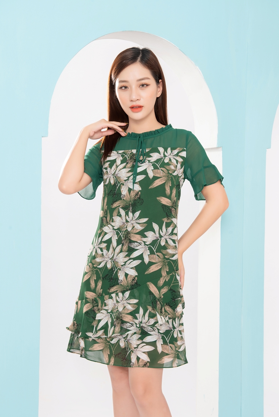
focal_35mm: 55
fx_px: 639
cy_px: 208
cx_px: 140
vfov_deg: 36.2
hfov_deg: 24.6
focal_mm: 55
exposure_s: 1/125
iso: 160
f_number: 7.1
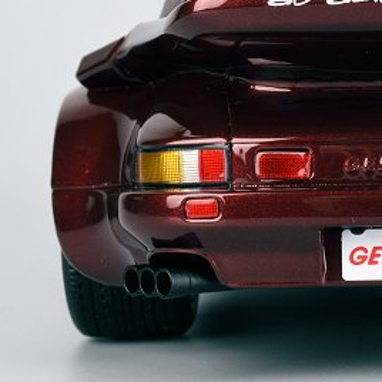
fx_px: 1898
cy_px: 112
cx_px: 396
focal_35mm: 152
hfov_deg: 11.4
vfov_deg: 11.5
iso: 100
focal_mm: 40
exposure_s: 1/4
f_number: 18
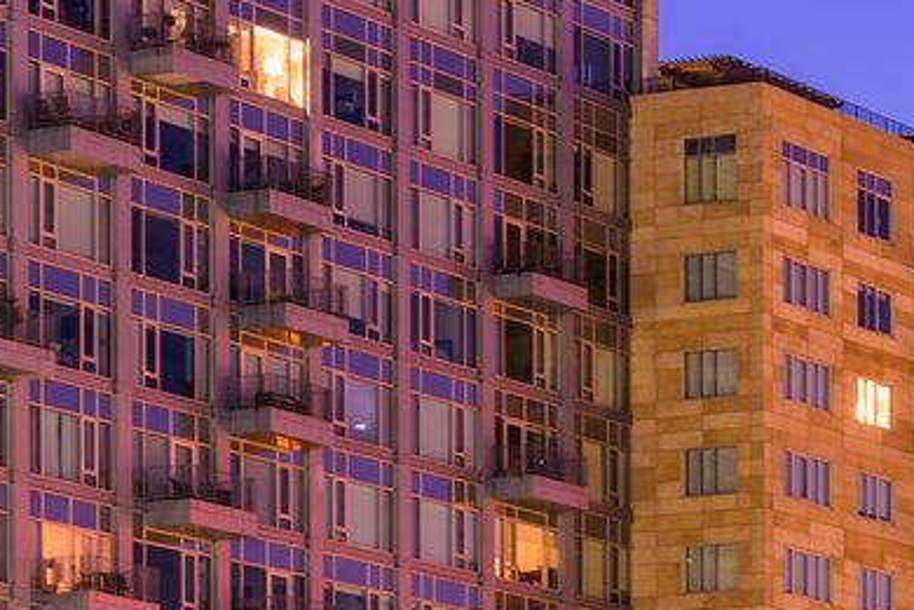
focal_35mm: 190
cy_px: 1356
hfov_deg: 9.8
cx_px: 2017
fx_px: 4824
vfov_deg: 6.9
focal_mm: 35
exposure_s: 30
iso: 100
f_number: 8
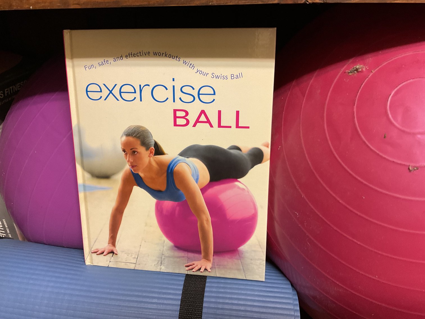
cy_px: 160
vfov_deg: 48.2
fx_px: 356
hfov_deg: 61.7
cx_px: 212
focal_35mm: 29
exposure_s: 1/60
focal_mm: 3
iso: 125
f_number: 1.8
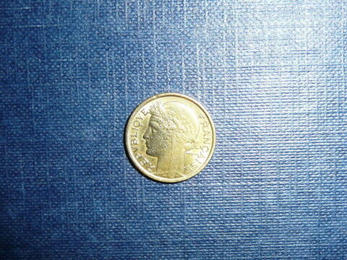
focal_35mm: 52
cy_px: 130
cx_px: 174
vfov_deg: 28.0
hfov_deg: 36.8
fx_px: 521
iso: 100
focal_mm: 7
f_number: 4
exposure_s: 1/30
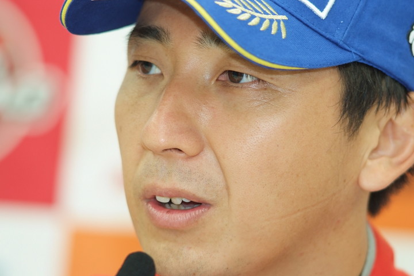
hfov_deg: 7.6
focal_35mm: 270
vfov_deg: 5.1
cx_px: 207
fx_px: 3105
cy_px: 138
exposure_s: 1/125
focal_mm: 180
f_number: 2.8
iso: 800
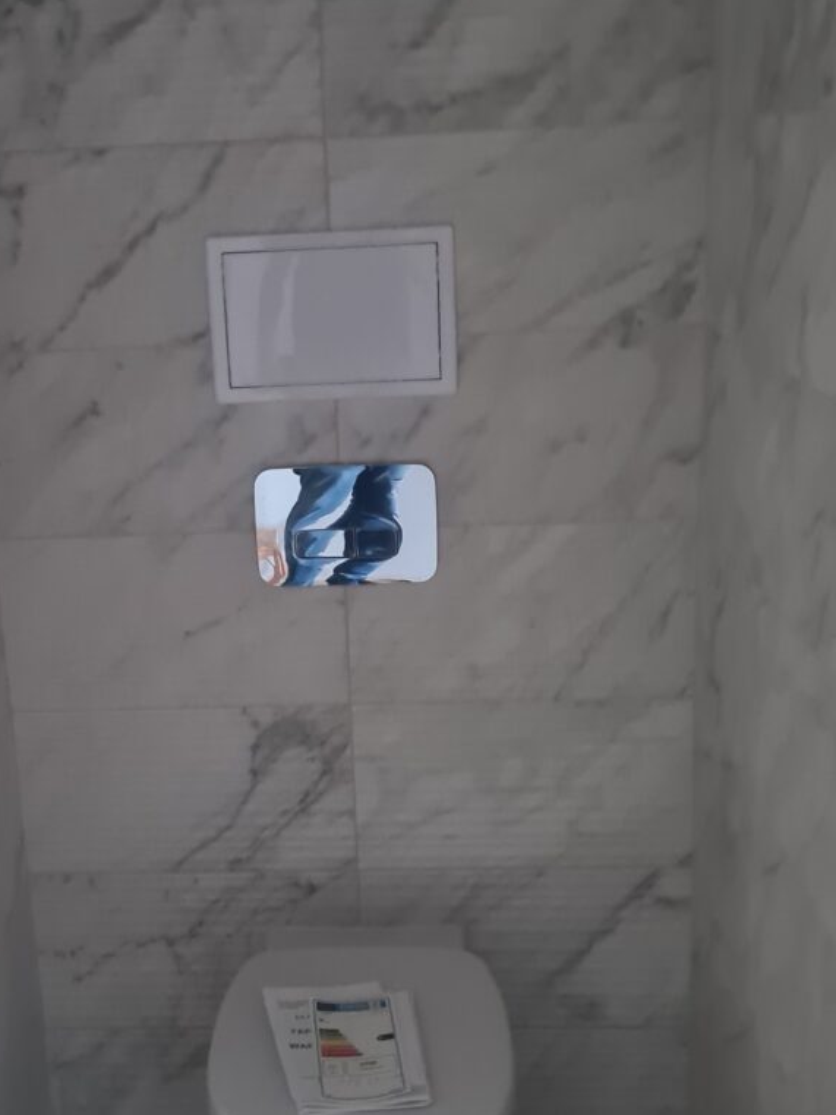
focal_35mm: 35
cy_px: 640
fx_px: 1127
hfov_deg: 40.6
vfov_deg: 52.4
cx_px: 356
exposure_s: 1/25
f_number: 1.8
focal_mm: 5.4
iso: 800
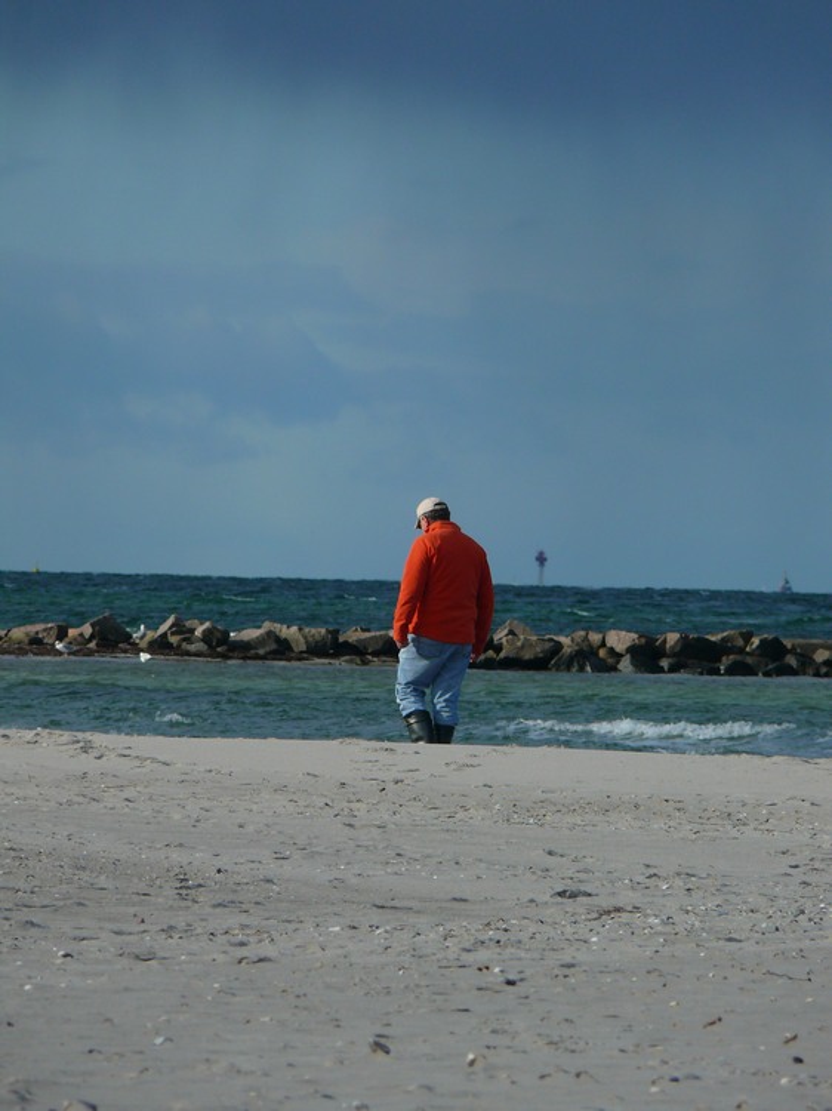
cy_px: 556
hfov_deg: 3.5
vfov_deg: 4.7
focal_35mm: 420
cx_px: 416
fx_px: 13467
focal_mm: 88.8
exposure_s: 1/250
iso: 100
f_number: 5.6
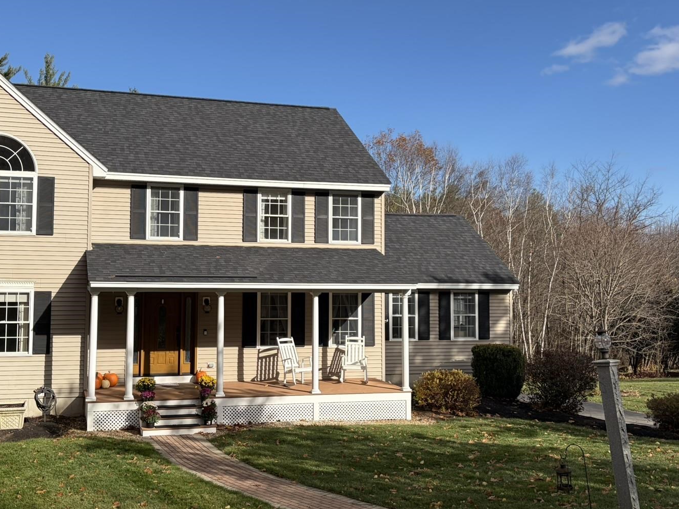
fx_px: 785
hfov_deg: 46.6
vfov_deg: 35.9
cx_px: 274
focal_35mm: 40
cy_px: 234
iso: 50
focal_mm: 5.96
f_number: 1.6
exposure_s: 1/4950
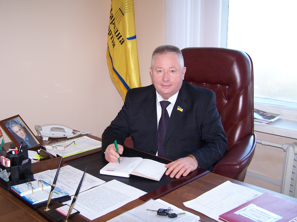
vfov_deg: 37.7
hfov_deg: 49.0
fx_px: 326
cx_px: 148
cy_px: 111
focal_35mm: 38
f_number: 2.8
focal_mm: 6.3
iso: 140
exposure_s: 1/60
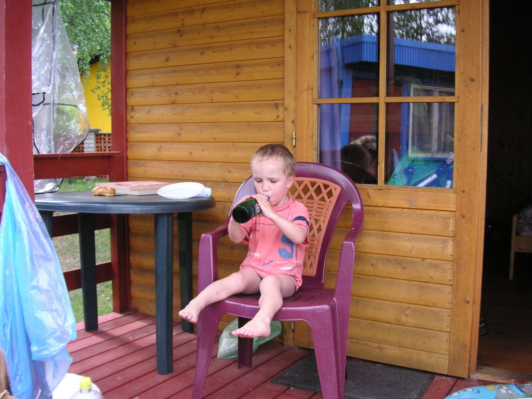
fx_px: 569
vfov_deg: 38.7
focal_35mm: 37
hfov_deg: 50.1
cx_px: 266
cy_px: 200
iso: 50
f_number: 2.8
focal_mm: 6.1
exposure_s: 1/90
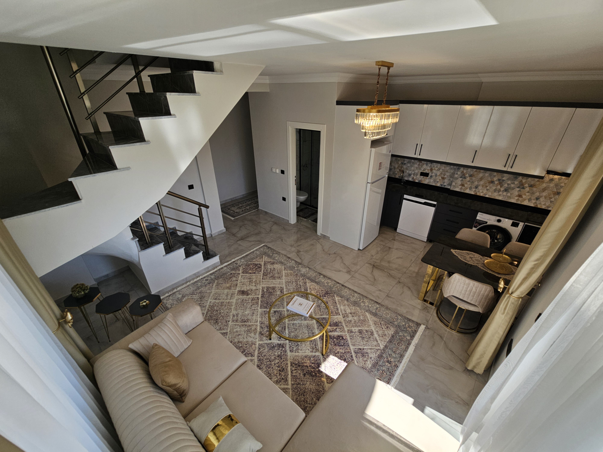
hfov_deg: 106.2
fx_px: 226
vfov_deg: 89.9
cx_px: 302
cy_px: 226
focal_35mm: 13
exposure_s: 1/314
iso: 50
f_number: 2.2
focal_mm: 2.2
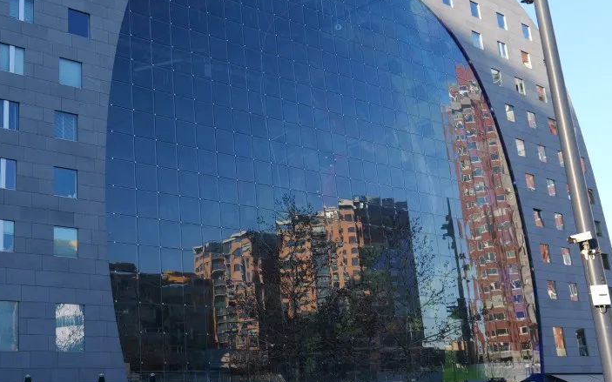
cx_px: 123
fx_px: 784
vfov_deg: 27.3
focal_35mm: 47
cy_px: 138
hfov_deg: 40.9
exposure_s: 1/160
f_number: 4.5
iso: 100
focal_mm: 20
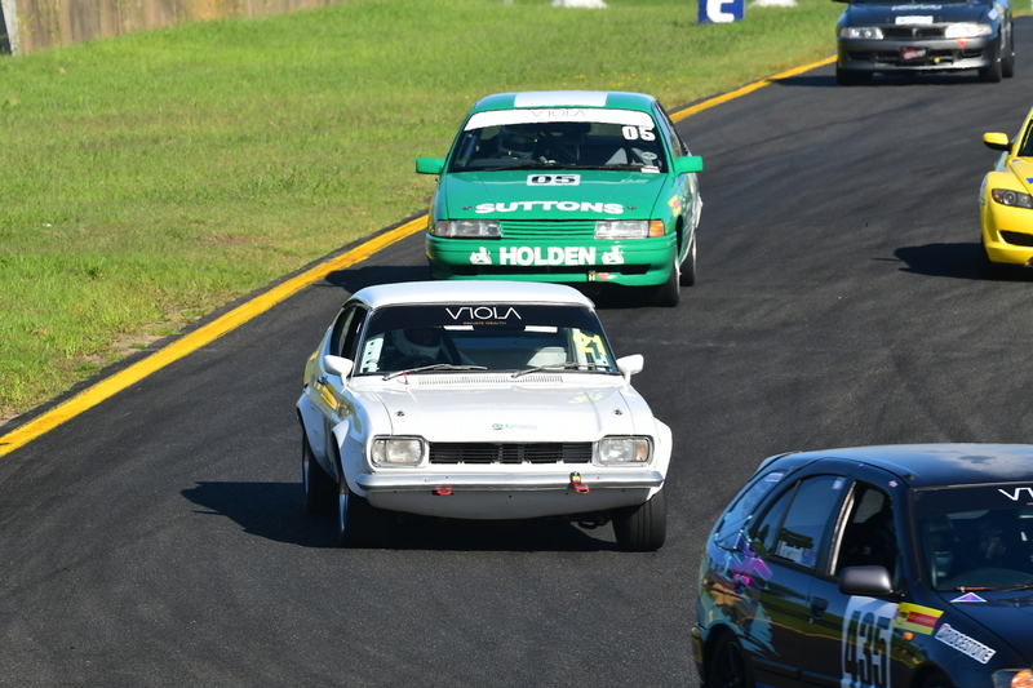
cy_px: 344
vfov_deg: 2.9
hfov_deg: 4.3
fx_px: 13770
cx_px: 516
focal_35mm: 480
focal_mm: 320
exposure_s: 1/640
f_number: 11
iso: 500
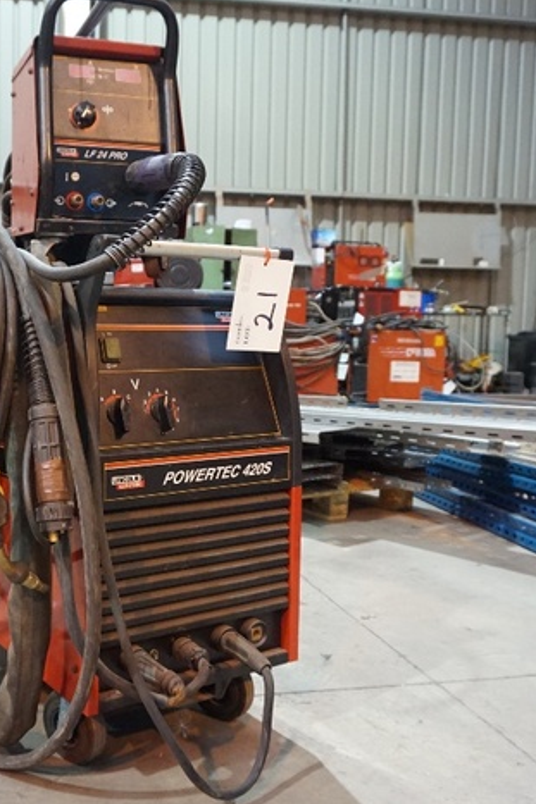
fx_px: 827
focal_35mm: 37
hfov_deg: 35.2
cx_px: 140
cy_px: 408
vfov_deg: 51.9
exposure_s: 1/50
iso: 3200
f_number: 3.5
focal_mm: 16
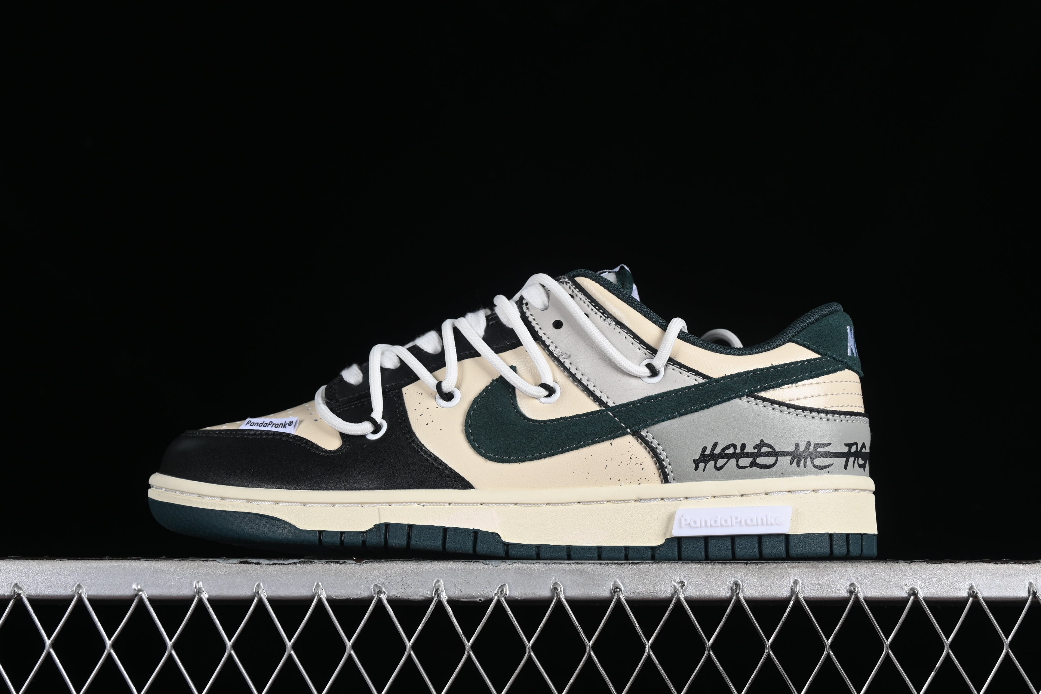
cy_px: 347
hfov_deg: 27.0
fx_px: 2169
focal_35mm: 75
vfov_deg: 18.2
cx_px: 520
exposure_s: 1/80
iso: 160
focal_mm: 50
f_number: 8
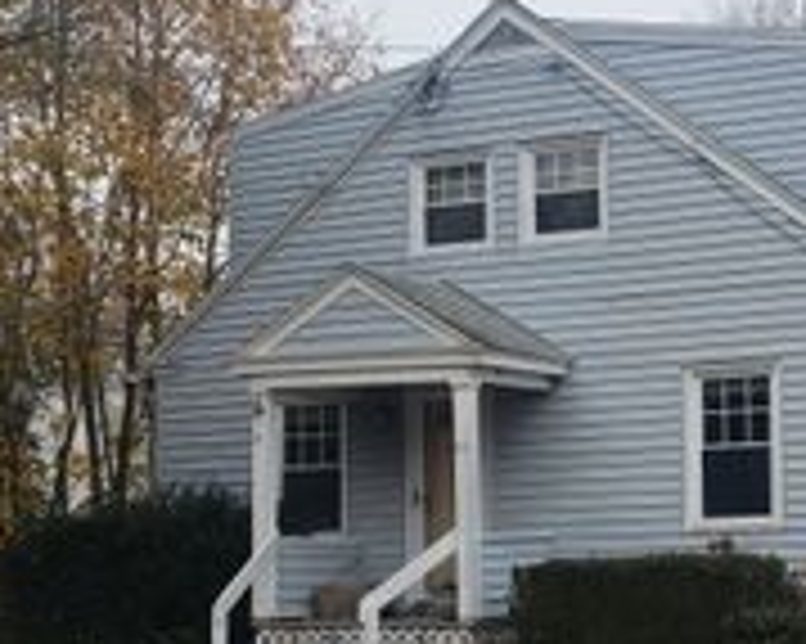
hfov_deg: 25.9
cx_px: 725
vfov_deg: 21.3
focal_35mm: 71
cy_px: 493
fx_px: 1693
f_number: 2.4
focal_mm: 4.3
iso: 50
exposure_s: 1/205
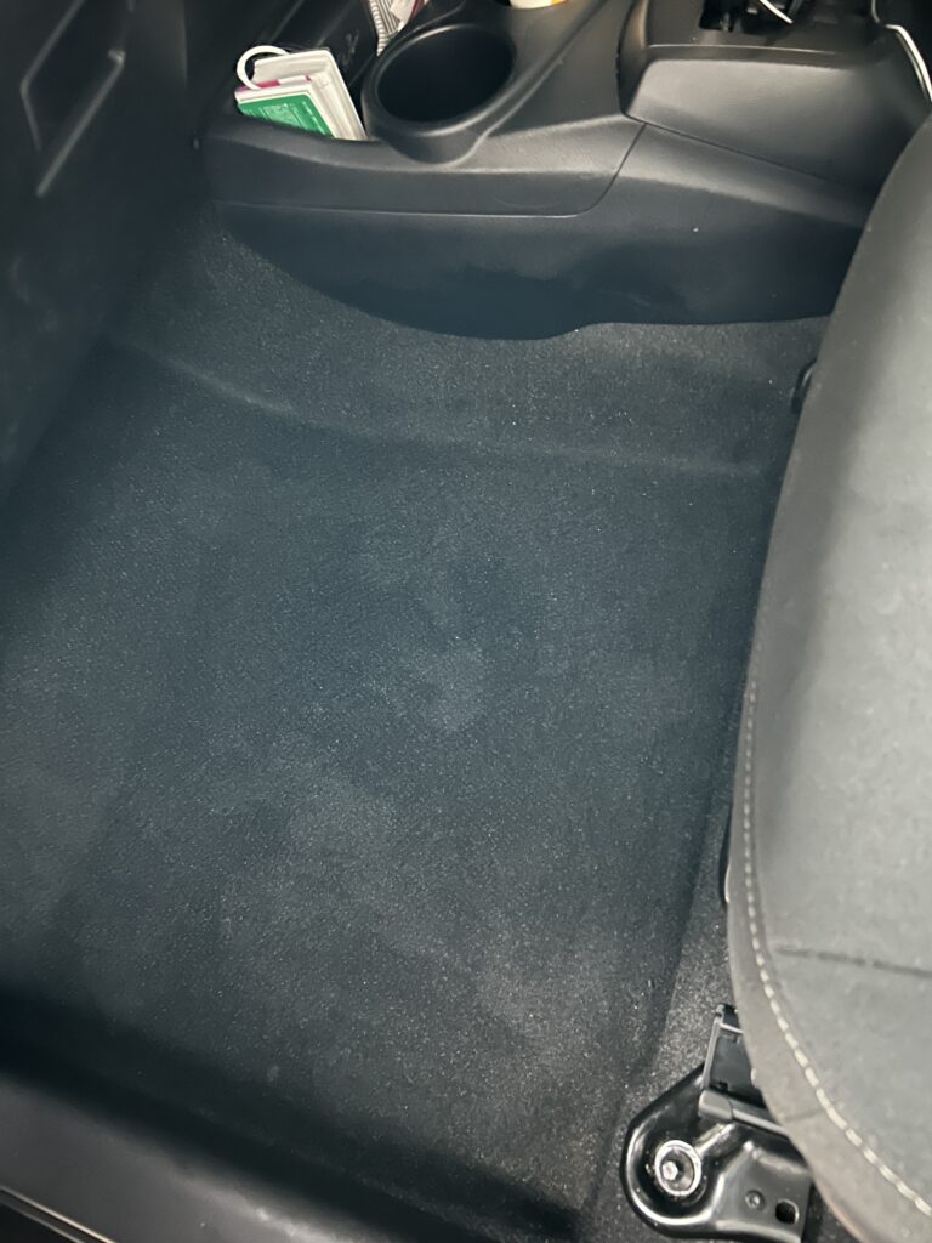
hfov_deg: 53.1
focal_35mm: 26
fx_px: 933
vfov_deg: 67.3
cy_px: 622
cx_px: 466
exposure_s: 1/9
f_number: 1.5
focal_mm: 5.7
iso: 2000
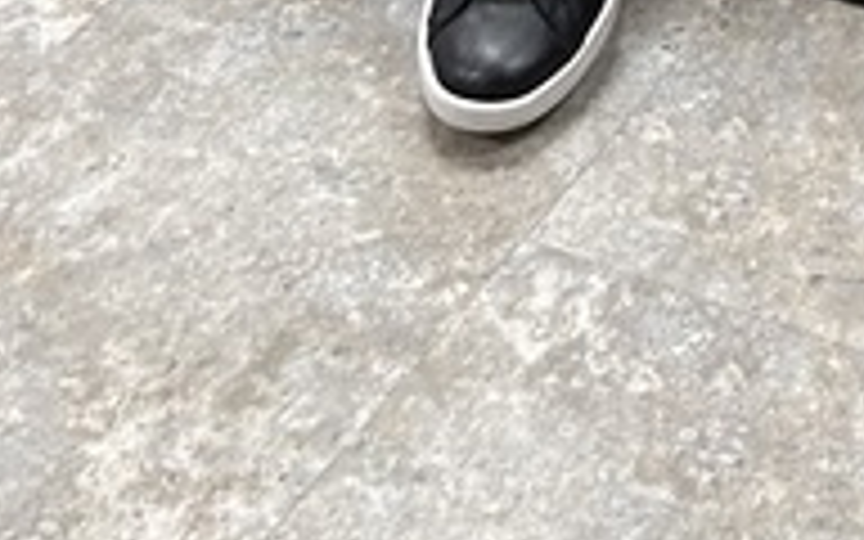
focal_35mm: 147
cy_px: -1148
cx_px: 1368
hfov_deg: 13.3
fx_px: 3461
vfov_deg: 7.6
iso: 100
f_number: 1.5
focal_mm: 5.7
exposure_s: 1/60
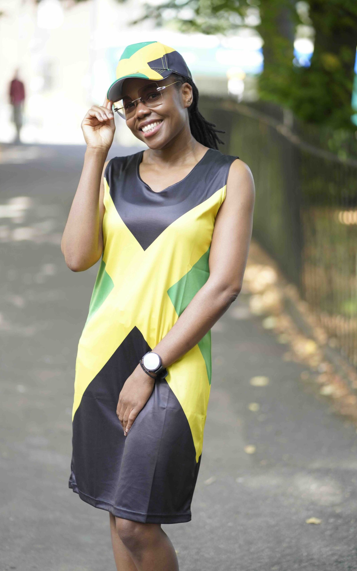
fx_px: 1354
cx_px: 184
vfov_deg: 23.8
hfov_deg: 15.0
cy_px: 287
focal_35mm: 87
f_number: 1.8
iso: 640
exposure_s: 1/1250
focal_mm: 85
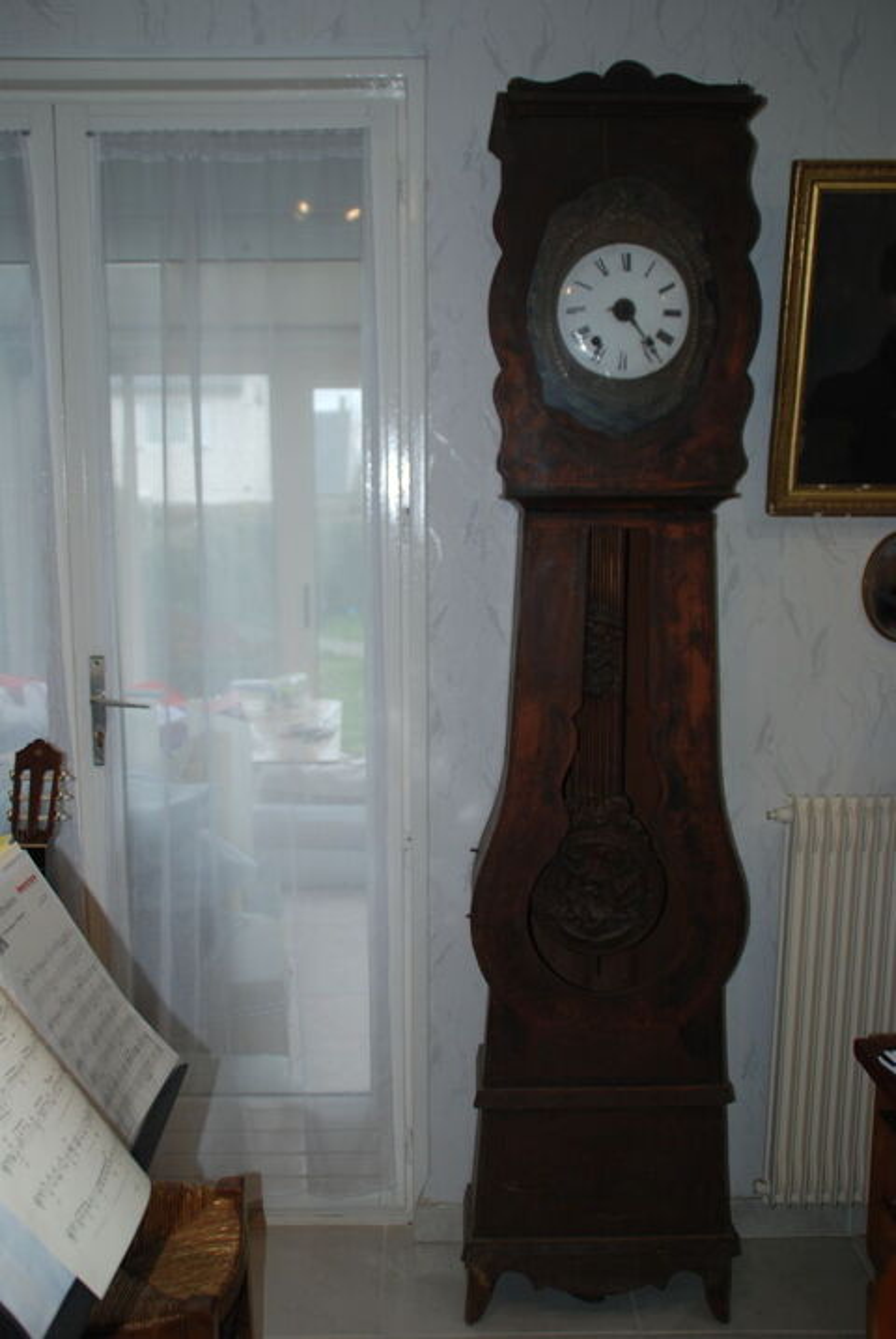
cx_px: 448
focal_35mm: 33
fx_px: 1228
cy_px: 670
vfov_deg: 57.2
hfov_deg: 40.1
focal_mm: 22
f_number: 3.8
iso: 200
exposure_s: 1/60
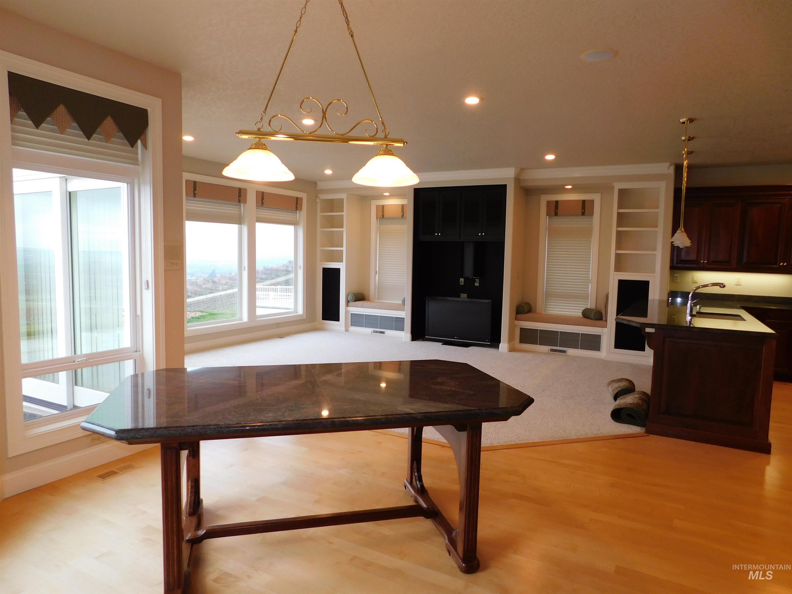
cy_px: 297
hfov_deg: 73.9
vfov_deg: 58.9
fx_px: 526
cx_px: 396
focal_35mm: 23
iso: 125
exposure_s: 1/30
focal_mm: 4
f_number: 3
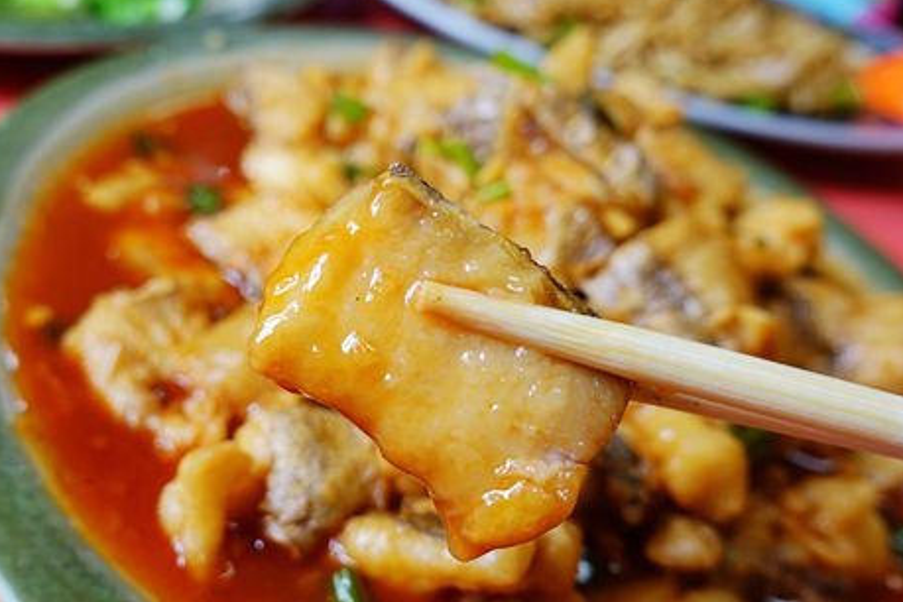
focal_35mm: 34
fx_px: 853
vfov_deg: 38.8
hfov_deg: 54.4
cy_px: 335
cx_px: 287
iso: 125
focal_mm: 8.8
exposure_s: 1/60
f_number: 2.8
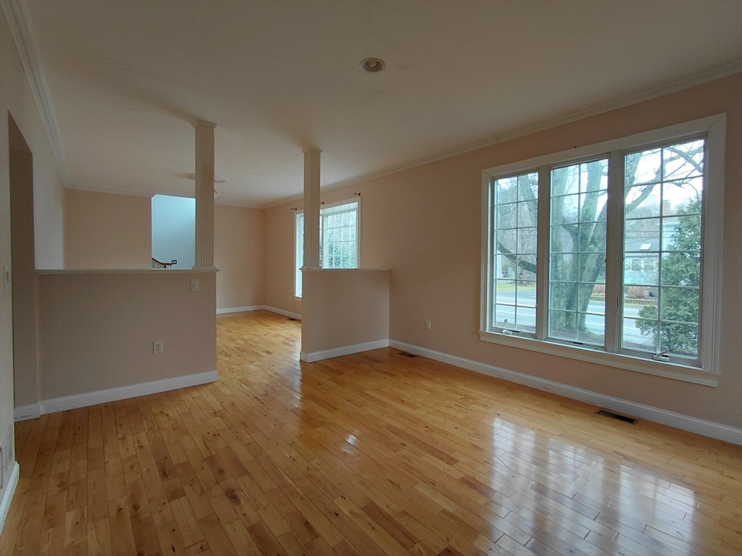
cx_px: 371
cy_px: 278
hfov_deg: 94.5
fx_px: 343
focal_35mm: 16
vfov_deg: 78.1
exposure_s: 1/60
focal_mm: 1.64
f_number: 2.2
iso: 80
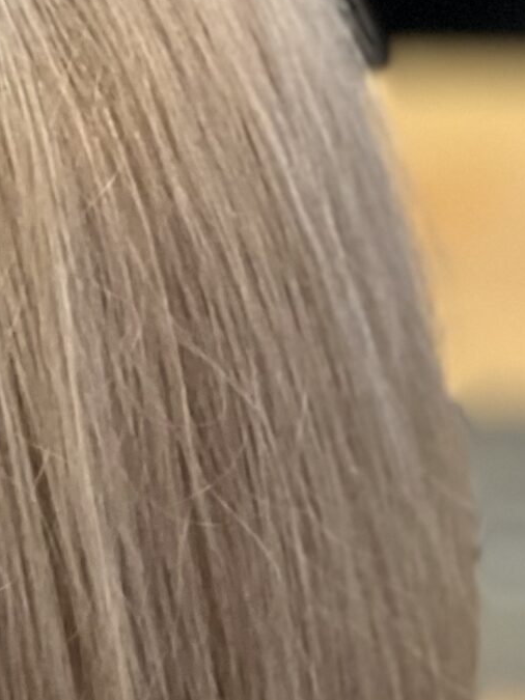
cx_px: -310
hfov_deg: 5.0
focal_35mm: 292
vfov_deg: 6.8
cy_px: 732
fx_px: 5907
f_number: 2.8
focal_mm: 9
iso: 200
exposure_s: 1/33
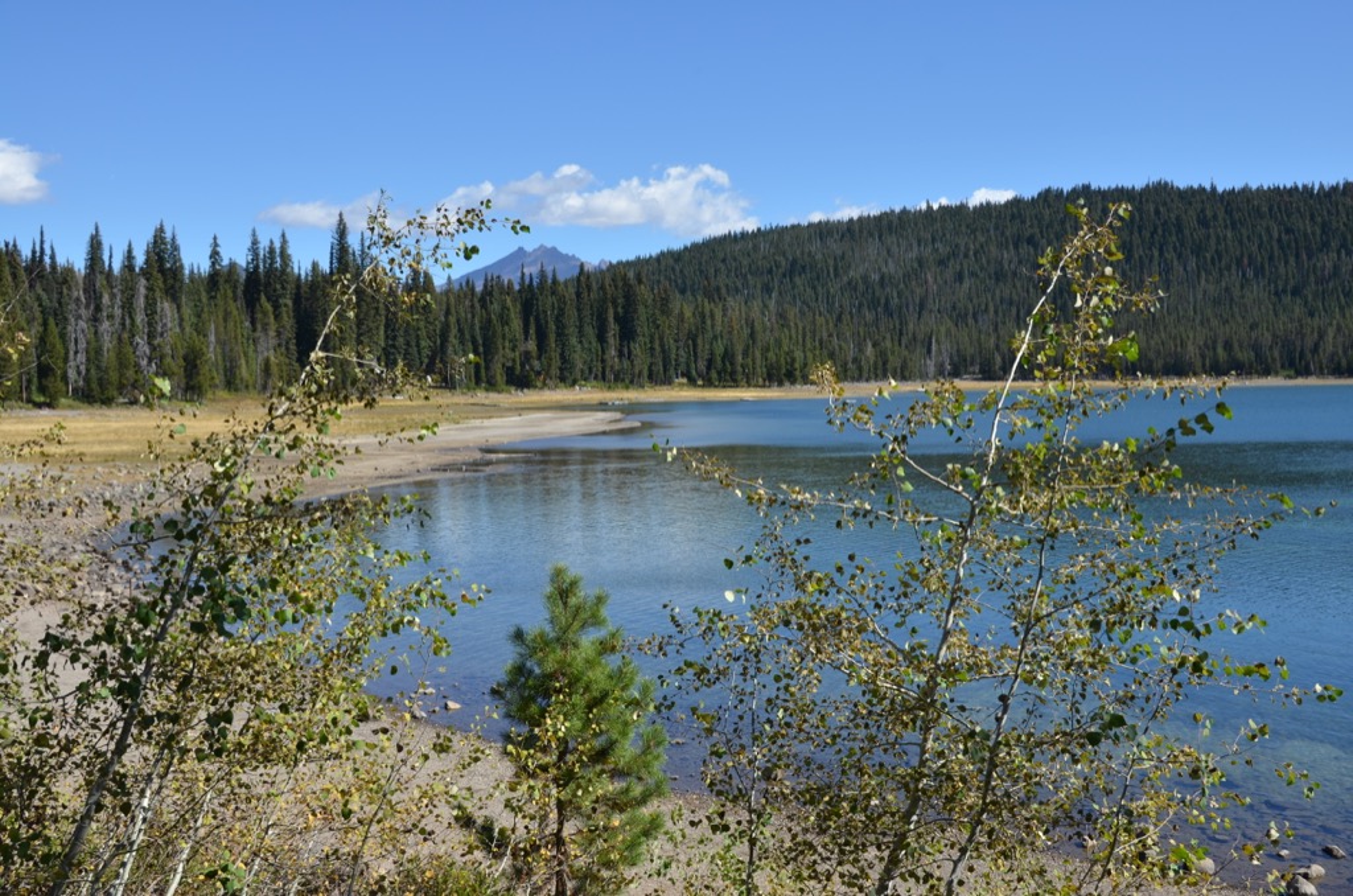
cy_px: 448
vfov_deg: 34.1
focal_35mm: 39
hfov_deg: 49.6
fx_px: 1463
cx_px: 676
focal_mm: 26
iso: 100
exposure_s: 1/250
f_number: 8
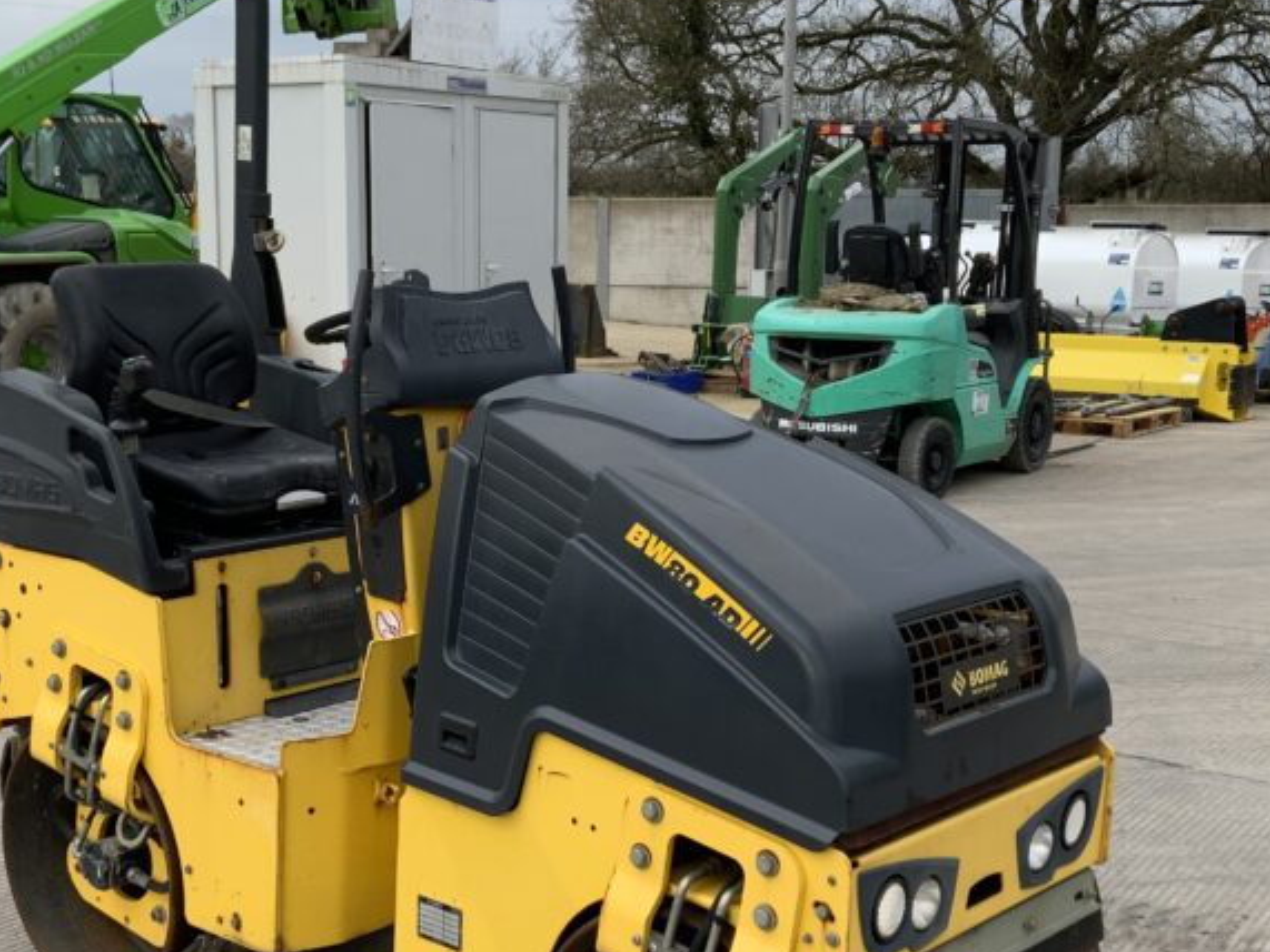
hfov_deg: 36.8
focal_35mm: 52
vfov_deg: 28.0
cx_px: 583
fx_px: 1907
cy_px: 572
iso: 16
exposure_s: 1/1168
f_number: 1.8
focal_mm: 3
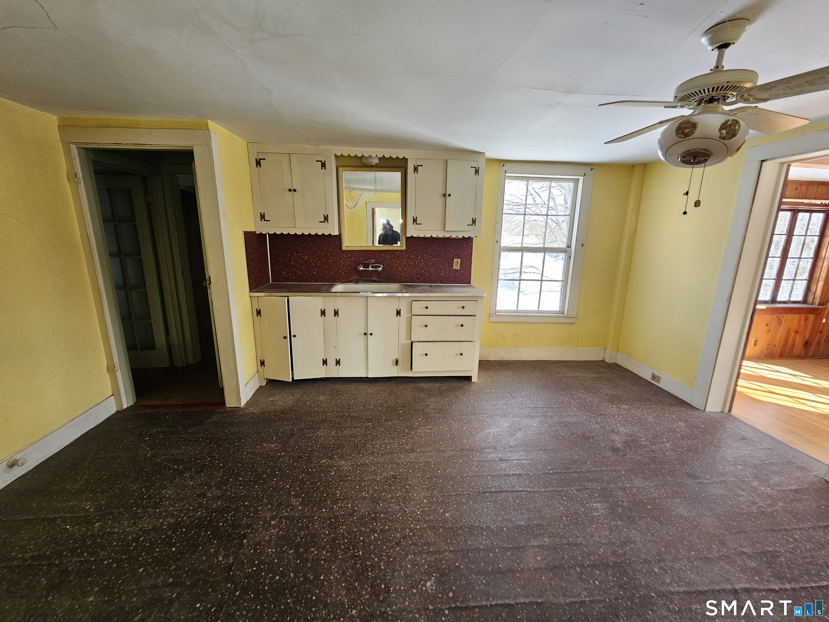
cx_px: 414
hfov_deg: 106.2
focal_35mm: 13
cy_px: 311
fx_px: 311
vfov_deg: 89.9
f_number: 2.2
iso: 125
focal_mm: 2.2
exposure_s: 1/77.4
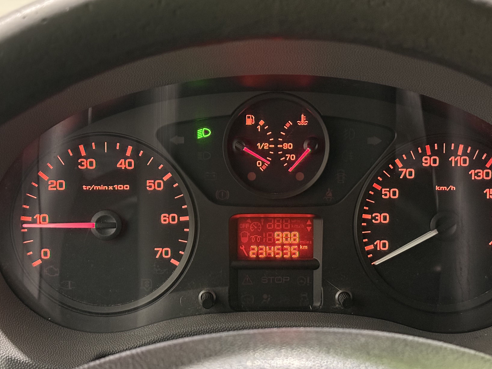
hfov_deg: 32.7
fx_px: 839
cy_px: 193
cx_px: 269
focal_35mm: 59
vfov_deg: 24.8
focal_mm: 6.76
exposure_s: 1/24
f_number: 1.78
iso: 800
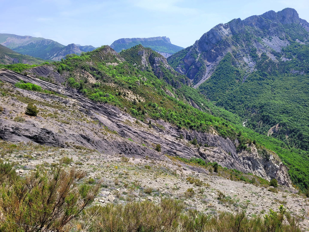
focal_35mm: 26
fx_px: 232
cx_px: 154
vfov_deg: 53.1
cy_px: 116
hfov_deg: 67.3
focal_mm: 5.4
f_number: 1.8
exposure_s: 1/2032
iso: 40
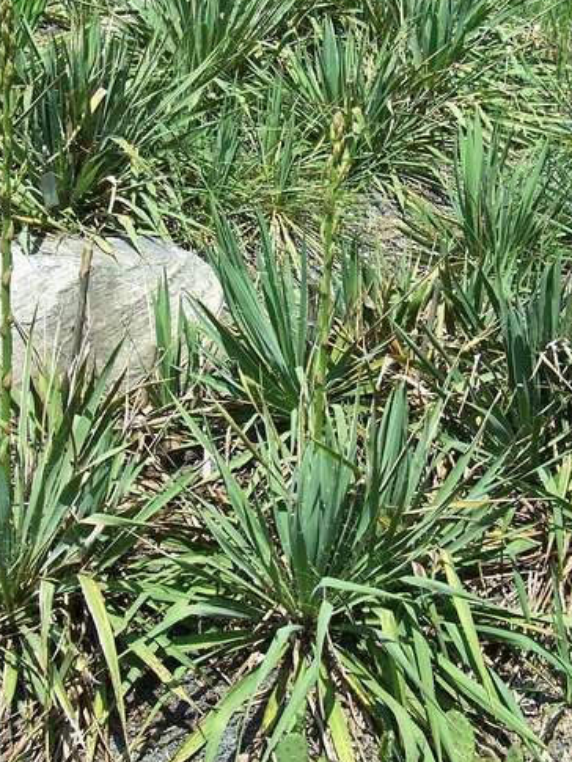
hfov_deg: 22.2
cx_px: 225
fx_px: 1453
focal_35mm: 66
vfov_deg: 29.4
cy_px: 341
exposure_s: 1/1000
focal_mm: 6.7
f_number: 2.8
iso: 80
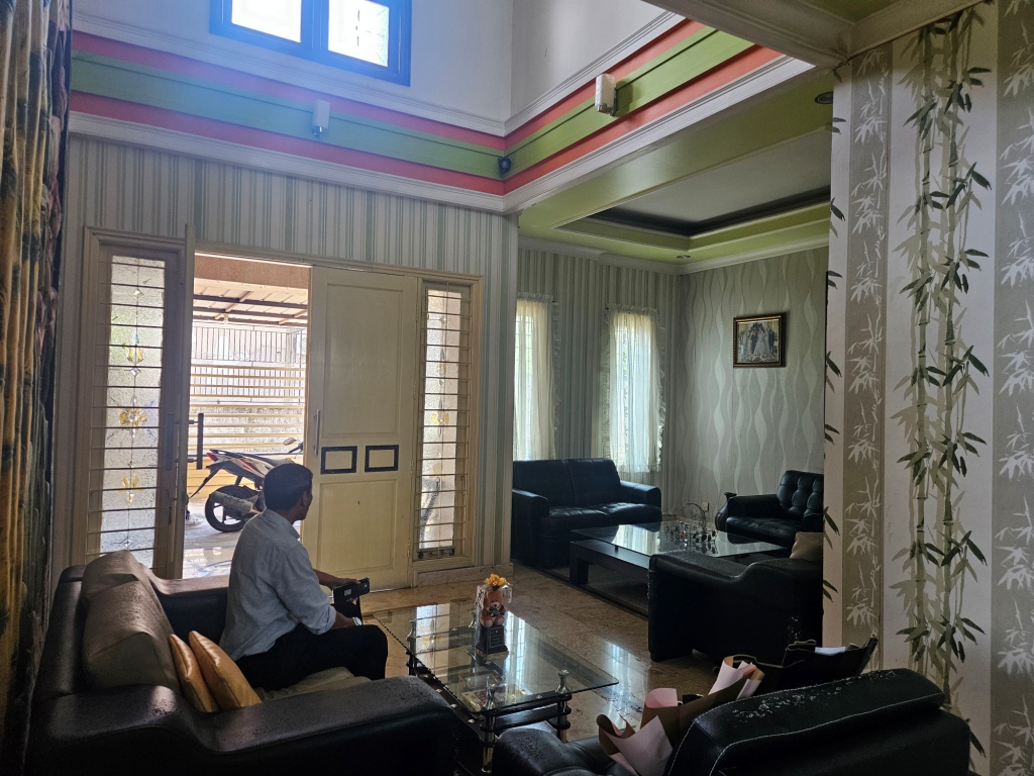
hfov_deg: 73.9
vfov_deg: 58.9
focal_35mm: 23
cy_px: 388
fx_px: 687
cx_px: 517
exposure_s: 1/100
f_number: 1.8
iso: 200
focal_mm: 5.4
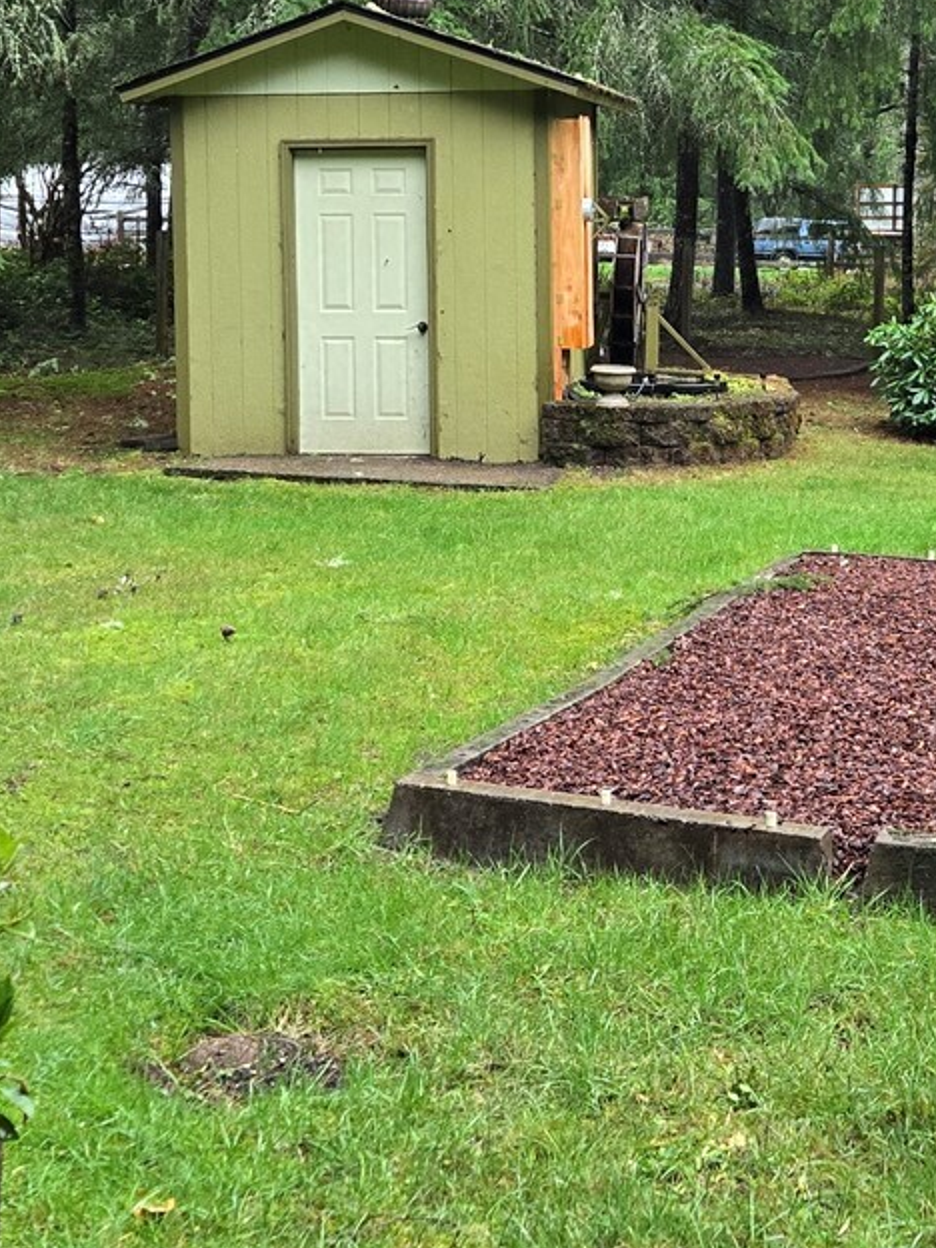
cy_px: 304
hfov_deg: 24.7
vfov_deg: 32.1
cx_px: 604
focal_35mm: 59
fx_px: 2127
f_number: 1.8
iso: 320
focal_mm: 5.4
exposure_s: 1/120
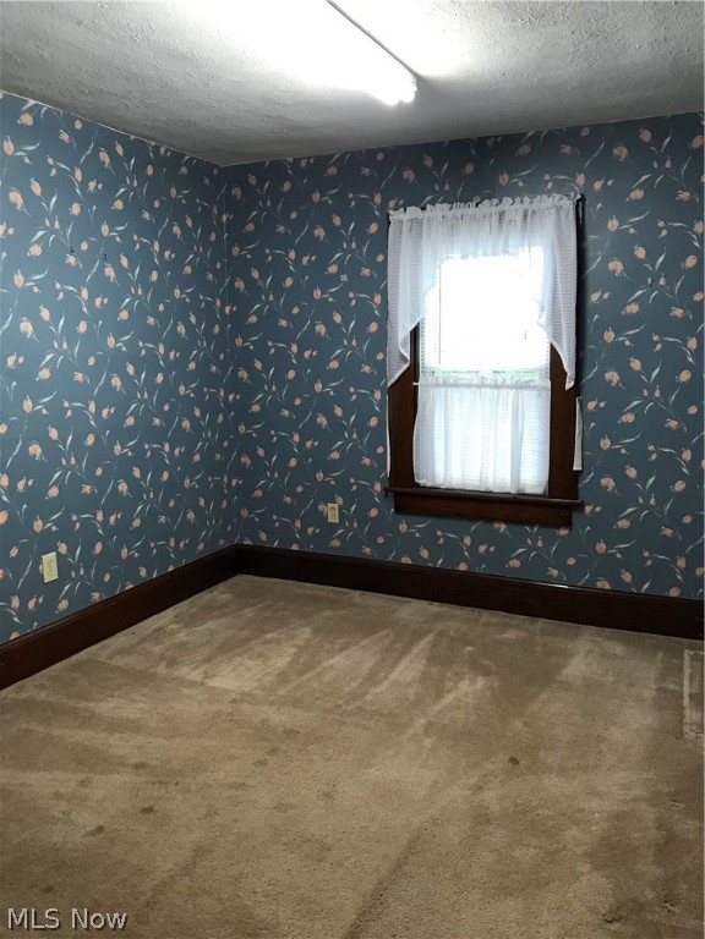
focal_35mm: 28
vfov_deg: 63.4
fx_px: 760
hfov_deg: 49.7
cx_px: 352
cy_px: 470
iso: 50
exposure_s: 1/15
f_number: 1.8
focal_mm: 3.99
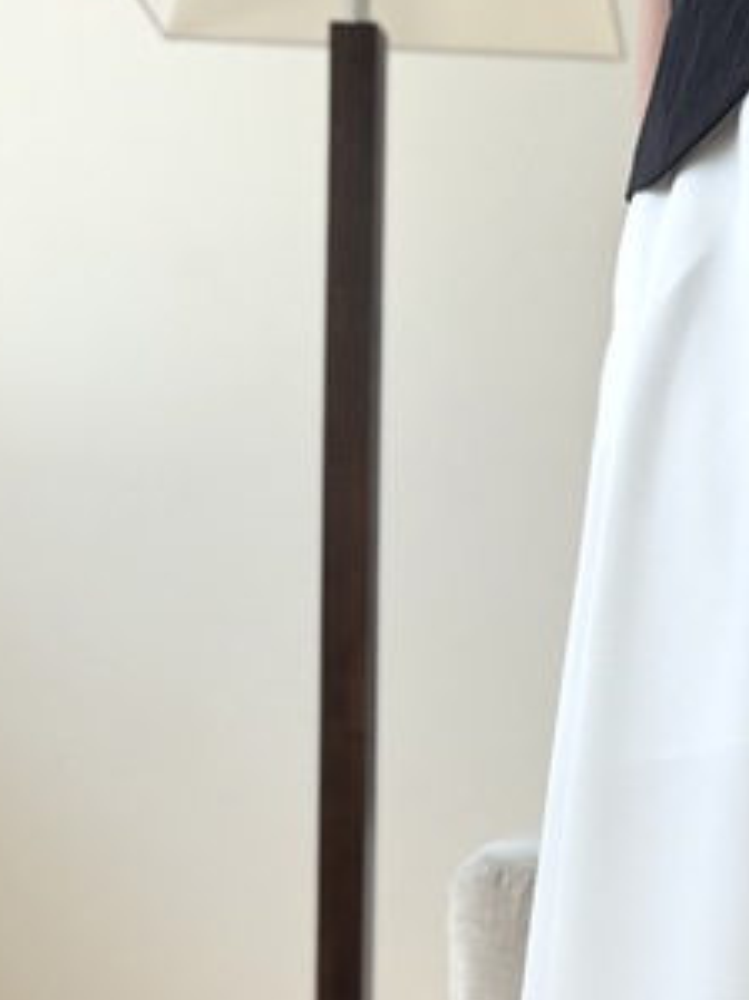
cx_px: 1097
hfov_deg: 15.7
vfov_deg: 22.2
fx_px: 2512
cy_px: 826
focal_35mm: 87
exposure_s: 1/496
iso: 50
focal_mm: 5.96
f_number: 1.6
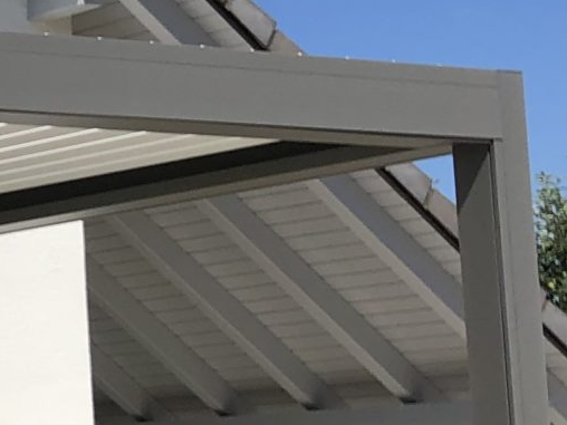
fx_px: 2310
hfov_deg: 11.9
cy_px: 328
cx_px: -709
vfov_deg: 10.5
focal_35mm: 141
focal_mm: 4
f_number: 1.8
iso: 20
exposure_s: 1/2525
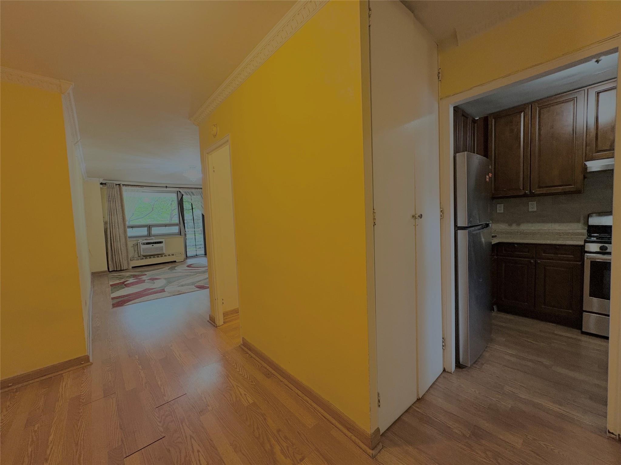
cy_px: 232
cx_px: 310
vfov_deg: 85.7
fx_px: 251
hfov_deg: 102.1
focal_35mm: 14
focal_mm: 2.22
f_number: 2.2
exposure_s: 1/60
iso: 500
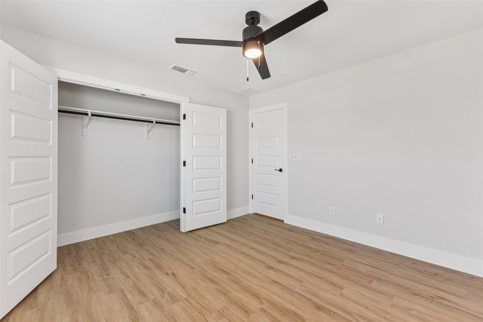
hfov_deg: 104.3
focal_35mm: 14
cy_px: 161
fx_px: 188
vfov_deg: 81.2
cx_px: 242
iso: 110
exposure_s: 1/8
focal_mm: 14
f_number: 8
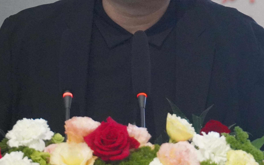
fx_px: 3729
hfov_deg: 4.1
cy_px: 37
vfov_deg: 2.5
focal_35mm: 518
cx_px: 130
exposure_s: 1/160
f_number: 5.6
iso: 6400
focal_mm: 135
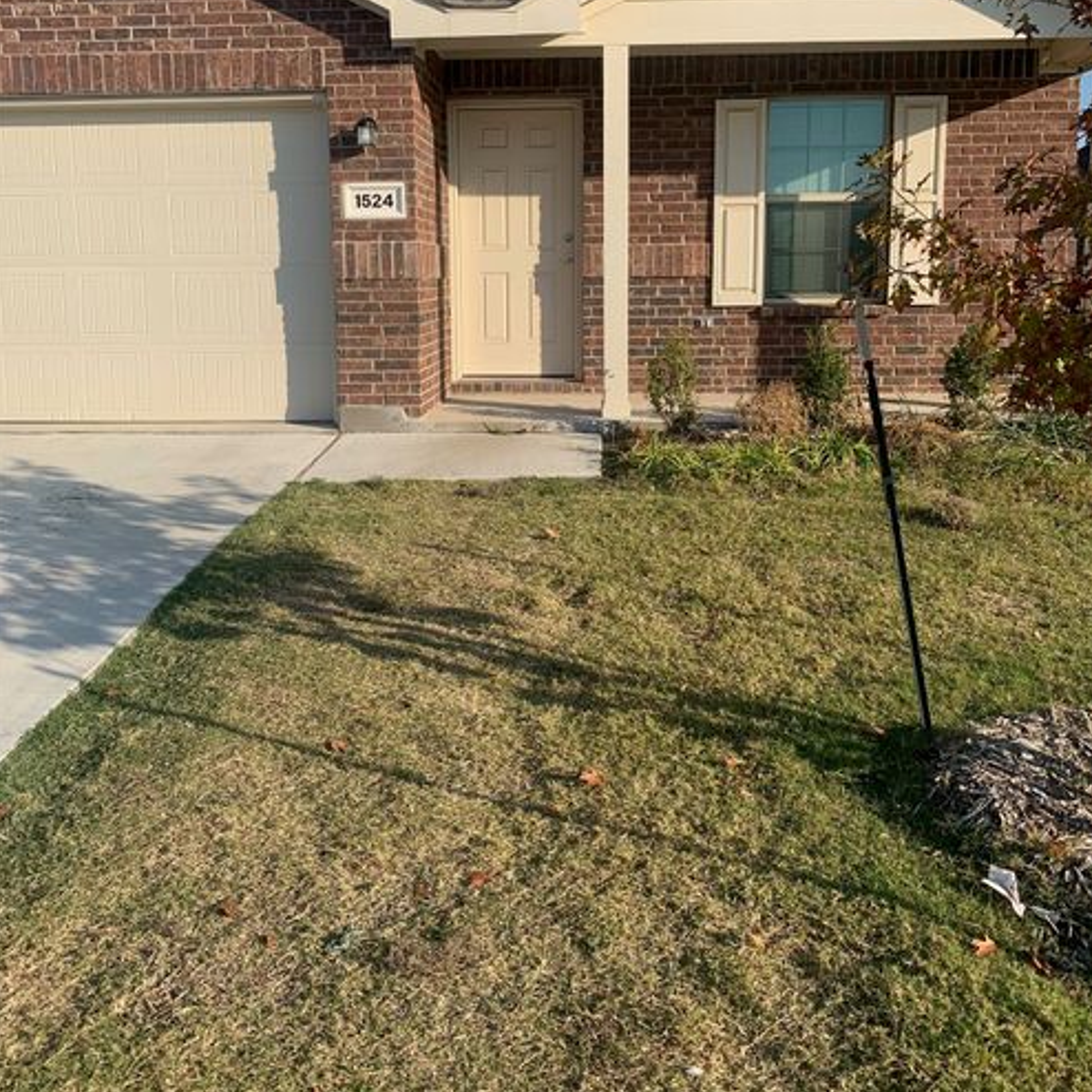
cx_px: 546
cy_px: 426
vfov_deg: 52.1
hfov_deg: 52.5
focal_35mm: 31
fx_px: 1106
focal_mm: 4.25
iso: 25
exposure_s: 1/1812
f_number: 1.8
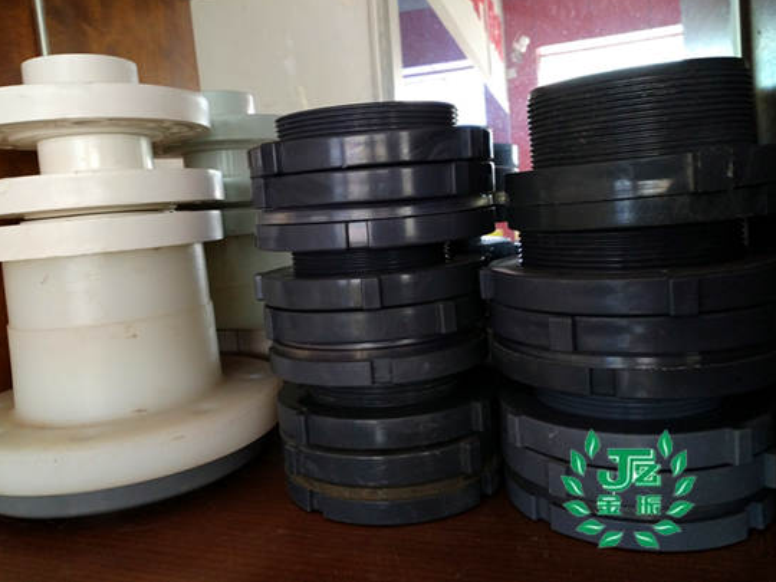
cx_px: 348
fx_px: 673
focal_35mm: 30
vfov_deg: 46.7
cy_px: 260
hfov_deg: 59.8
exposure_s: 1/25
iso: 500
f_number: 2.2
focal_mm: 4.73
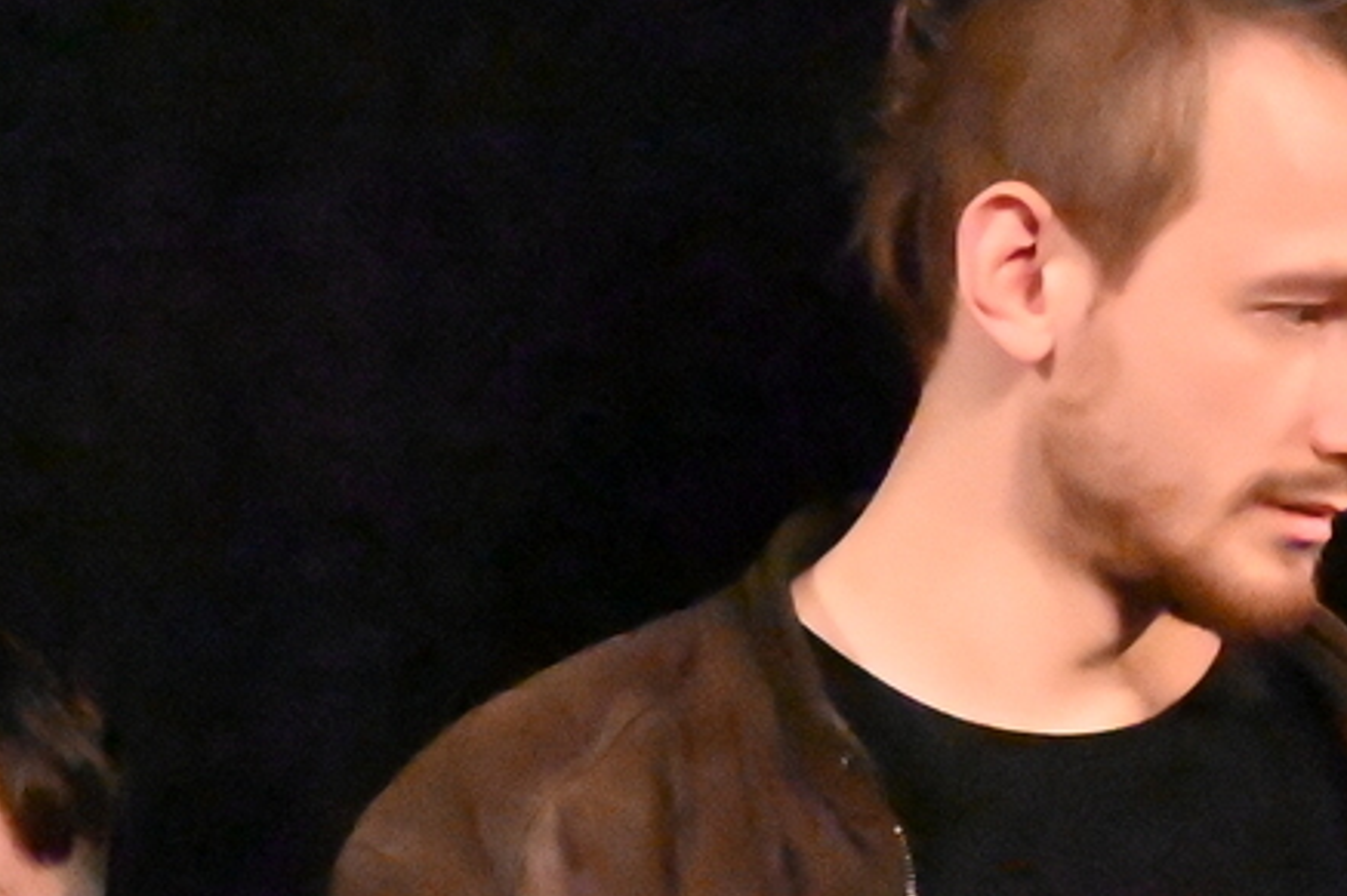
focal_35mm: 279
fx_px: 10435
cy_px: 1459
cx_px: 1390
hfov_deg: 7.4
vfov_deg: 4.9
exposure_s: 1/500
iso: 51200
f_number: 7.1
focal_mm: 54
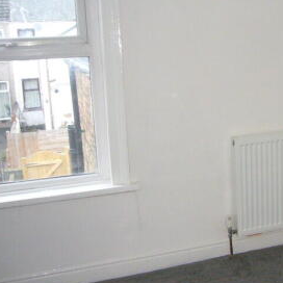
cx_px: 231
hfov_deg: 31.3
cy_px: 134
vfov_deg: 32.2
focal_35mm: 53
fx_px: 490
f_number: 2.8
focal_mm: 4.6
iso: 320
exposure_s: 1/30
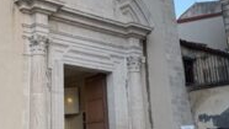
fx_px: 383
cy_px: 33
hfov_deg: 32.8
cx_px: 63
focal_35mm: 63
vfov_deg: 19.0
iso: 80
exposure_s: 1/99
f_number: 2.2
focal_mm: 2.22
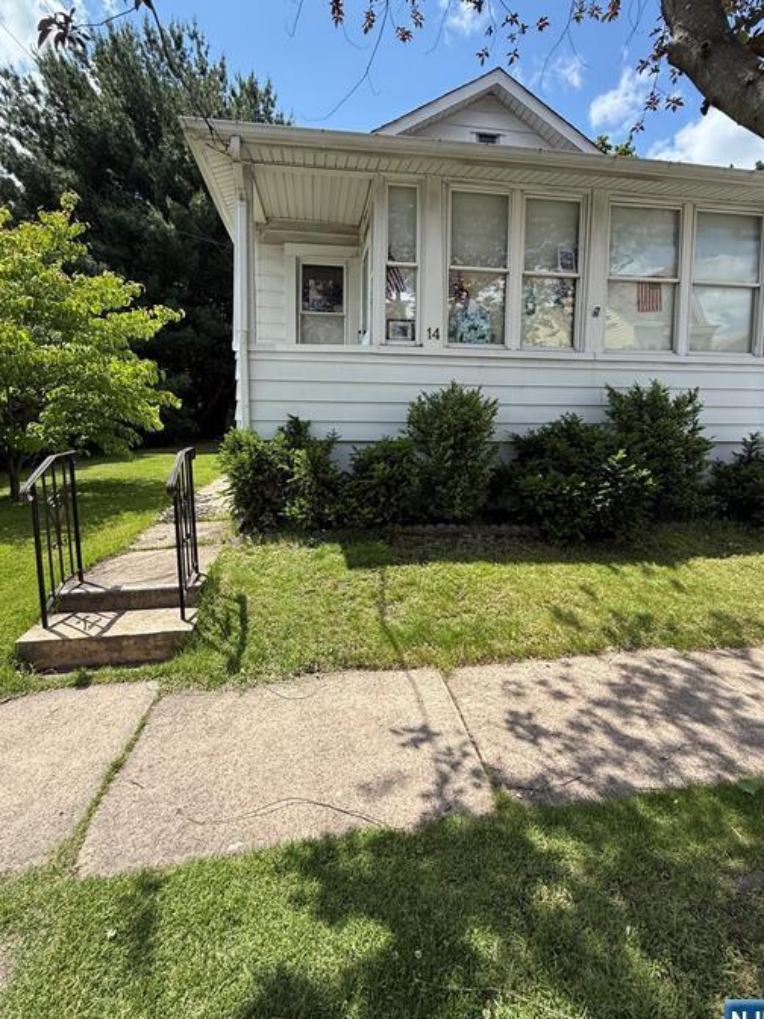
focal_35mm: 16
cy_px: 459
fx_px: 471
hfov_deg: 78.1
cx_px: 379
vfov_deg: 94.2
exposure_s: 1/928
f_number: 2.2
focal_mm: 2.22
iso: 50
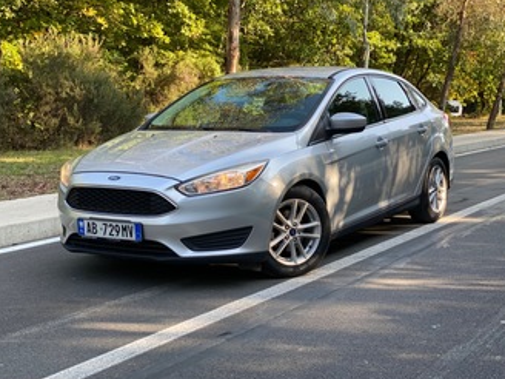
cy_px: 185
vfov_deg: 25.7
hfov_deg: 33.8
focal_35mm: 57
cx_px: 262
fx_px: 832
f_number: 2
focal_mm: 6
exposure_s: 1/122
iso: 25
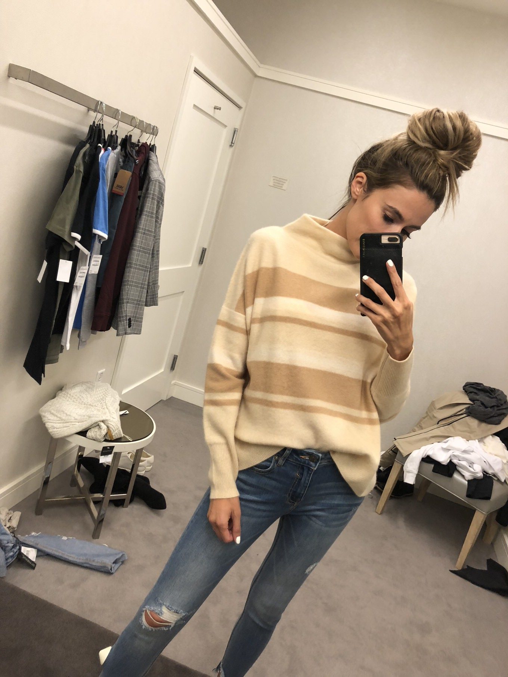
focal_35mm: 28
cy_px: 338
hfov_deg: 49.8
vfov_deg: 63.4
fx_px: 548
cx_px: 254
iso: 32
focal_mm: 3.99
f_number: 1.8
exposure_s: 1/30
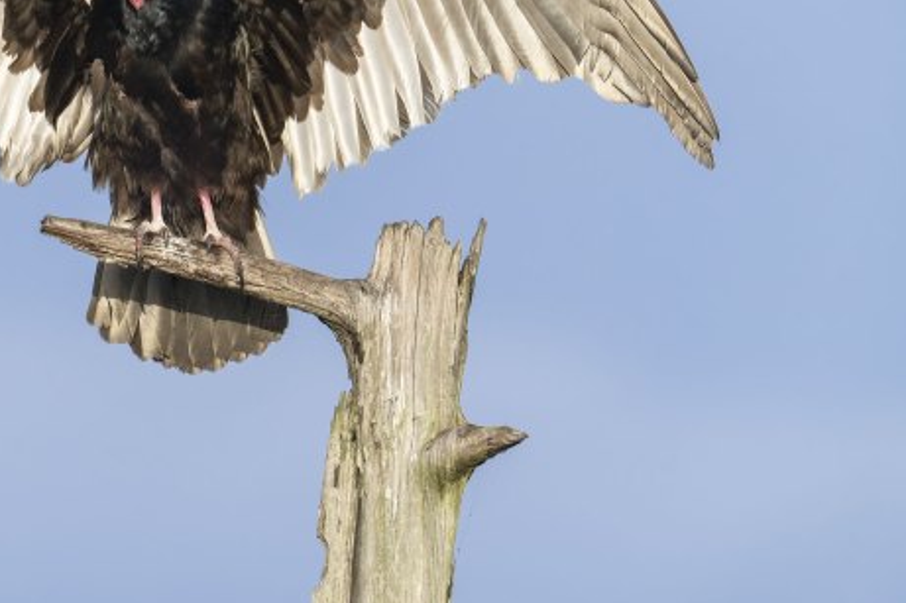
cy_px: 144
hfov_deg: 1.4
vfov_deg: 0.9
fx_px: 36653
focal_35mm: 1457
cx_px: 173
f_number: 8
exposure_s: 1/1600
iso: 1000
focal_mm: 840
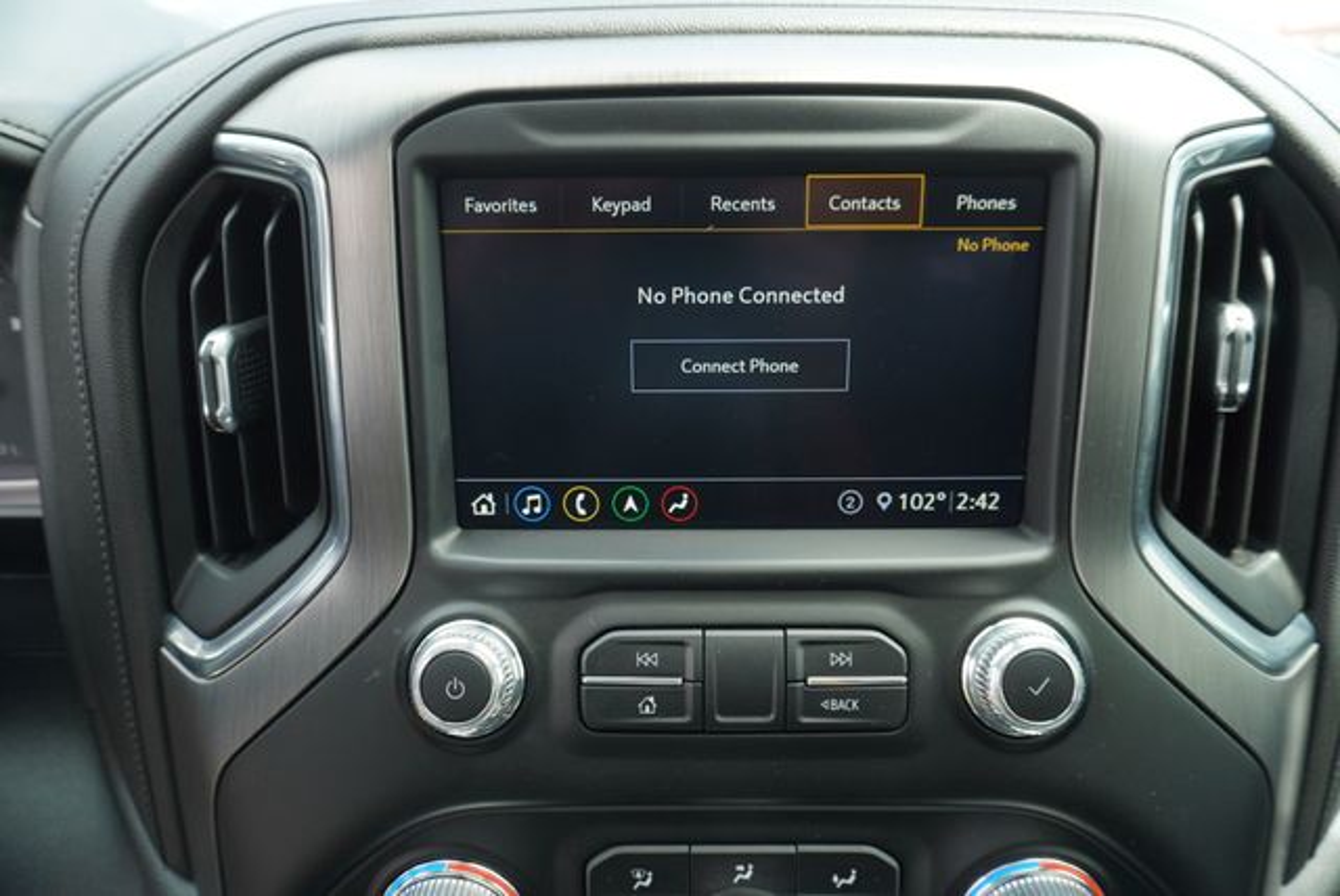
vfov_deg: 53.2
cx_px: 670
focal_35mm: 24
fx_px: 894
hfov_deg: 73.7
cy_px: 448
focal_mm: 16
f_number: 4
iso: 100
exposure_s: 1/80
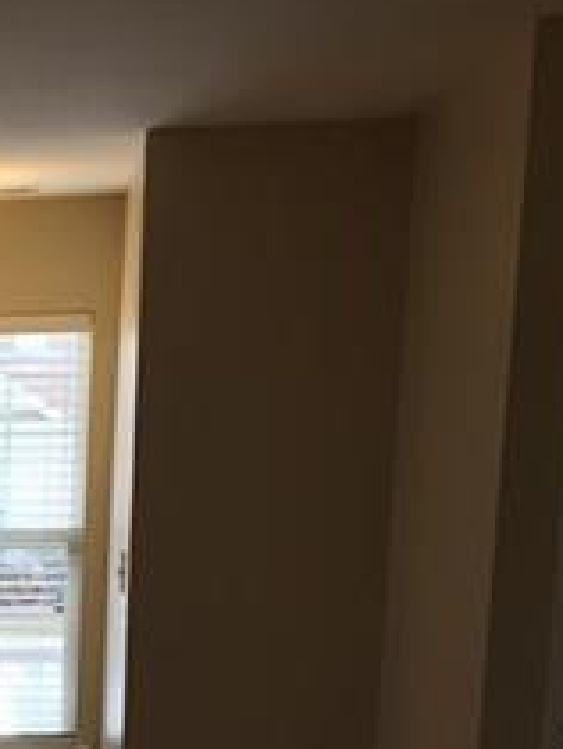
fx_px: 2294
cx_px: -417
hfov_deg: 12.8
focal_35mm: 106
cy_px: 1059
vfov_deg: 17.1
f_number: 2.2
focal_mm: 4.15
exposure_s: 1/60
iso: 40
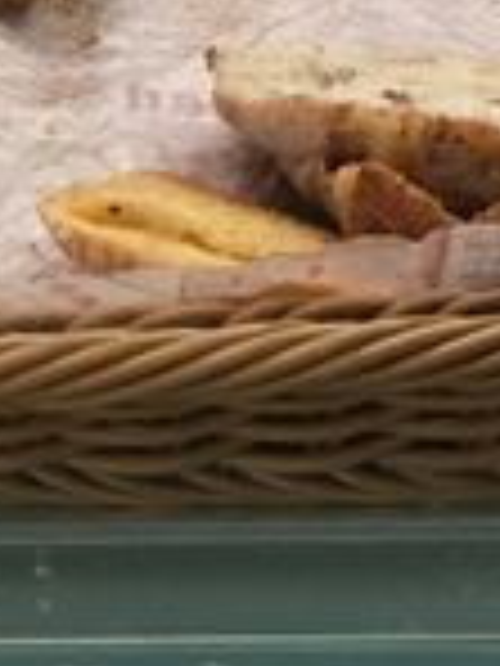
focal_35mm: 157
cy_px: 513
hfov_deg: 9.4
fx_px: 3024
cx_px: 108
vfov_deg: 12.5
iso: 40
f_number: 2.2
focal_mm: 4.15
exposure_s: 1/15
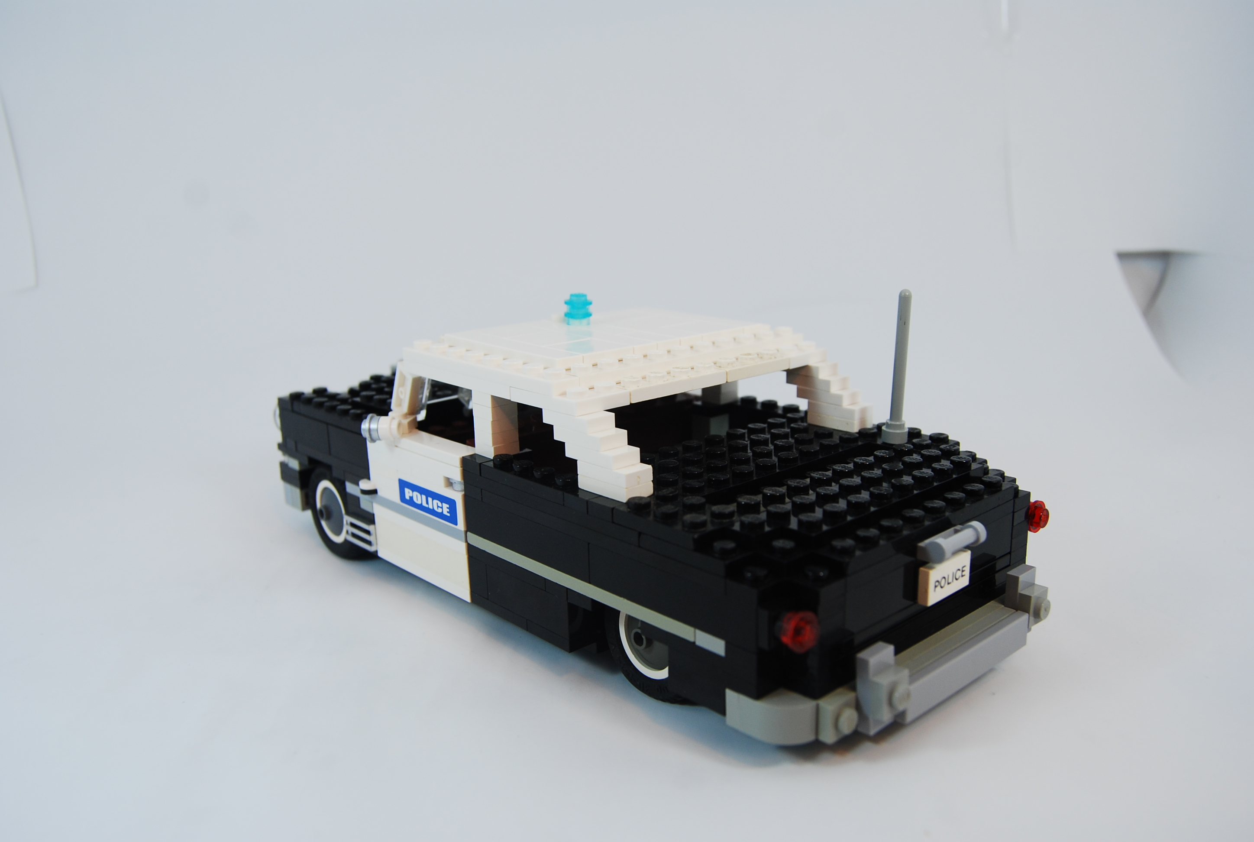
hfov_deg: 61.8
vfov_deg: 43.8
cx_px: 627
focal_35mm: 30
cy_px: 421
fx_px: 1047
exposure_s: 1/125
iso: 200
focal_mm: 20
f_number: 5.6
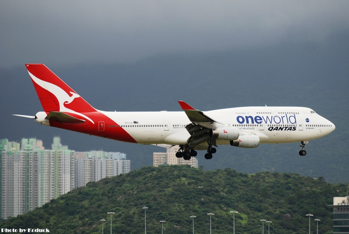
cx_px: 174
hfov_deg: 6.9
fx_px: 2914
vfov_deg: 4.6
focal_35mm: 300
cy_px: 117
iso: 200
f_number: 4
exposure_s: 1/640
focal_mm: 200
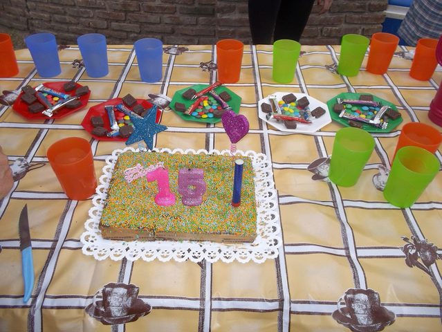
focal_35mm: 29
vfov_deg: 48.3
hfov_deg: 61.6
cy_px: 166
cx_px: 221
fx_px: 370
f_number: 3.3
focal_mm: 4.1
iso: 80
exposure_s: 1/400
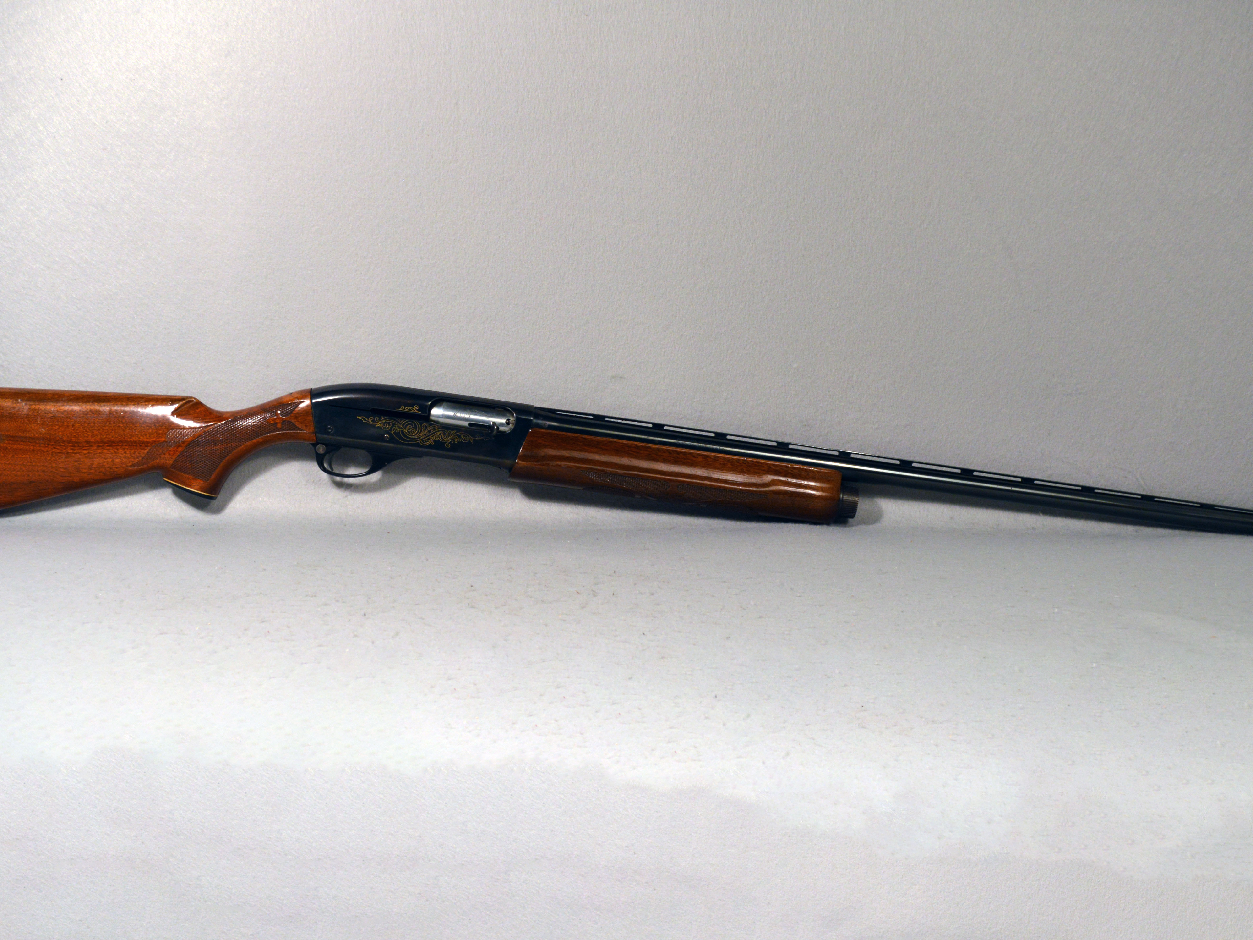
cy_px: 471
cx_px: 585
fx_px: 1556
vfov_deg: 33.6
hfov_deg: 43.8
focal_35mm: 43
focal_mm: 26
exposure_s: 1/100
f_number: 5.6
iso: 400
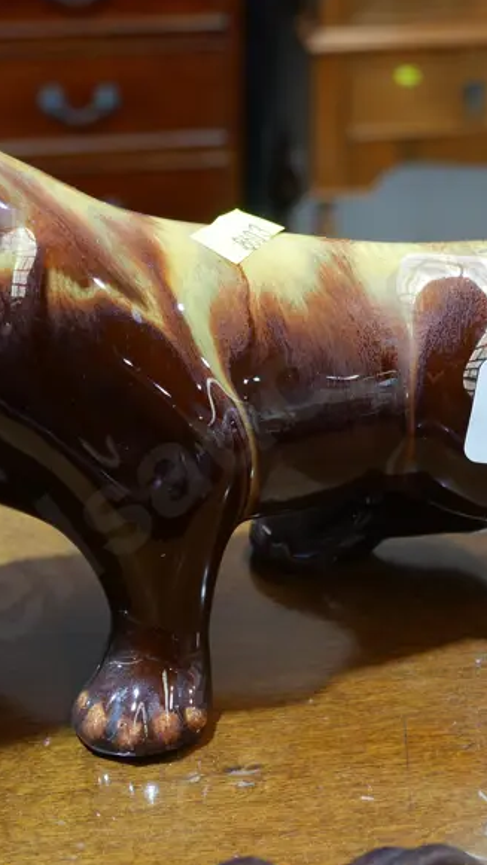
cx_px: 243
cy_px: 424
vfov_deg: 29.0
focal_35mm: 73
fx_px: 1675
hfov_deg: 16.5
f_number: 4.1
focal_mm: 19
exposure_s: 1/60
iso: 500
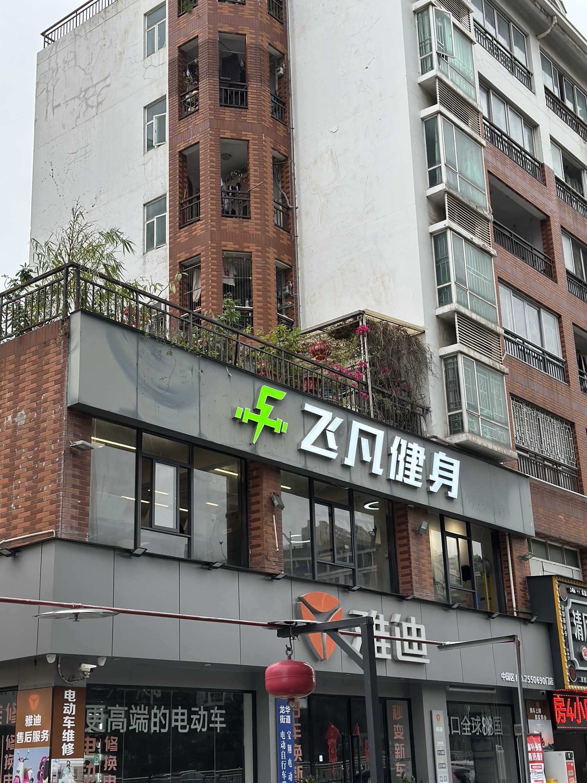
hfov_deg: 30.3
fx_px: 1085
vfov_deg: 39.7
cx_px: 294
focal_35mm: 48
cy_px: 392
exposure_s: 1/482
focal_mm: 6.86
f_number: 1.78
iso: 80
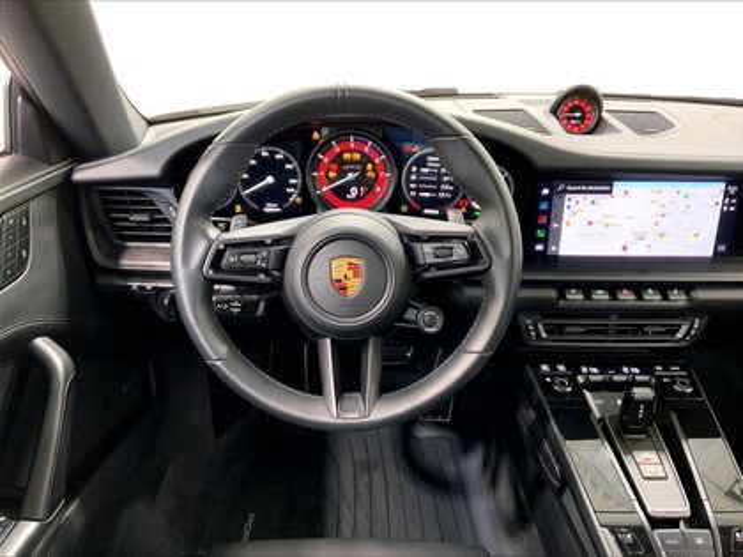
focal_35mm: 29
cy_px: 278
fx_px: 622
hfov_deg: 61.7
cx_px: 372
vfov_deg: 48.2
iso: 100
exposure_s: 1/60
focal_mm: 3
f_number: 1.8
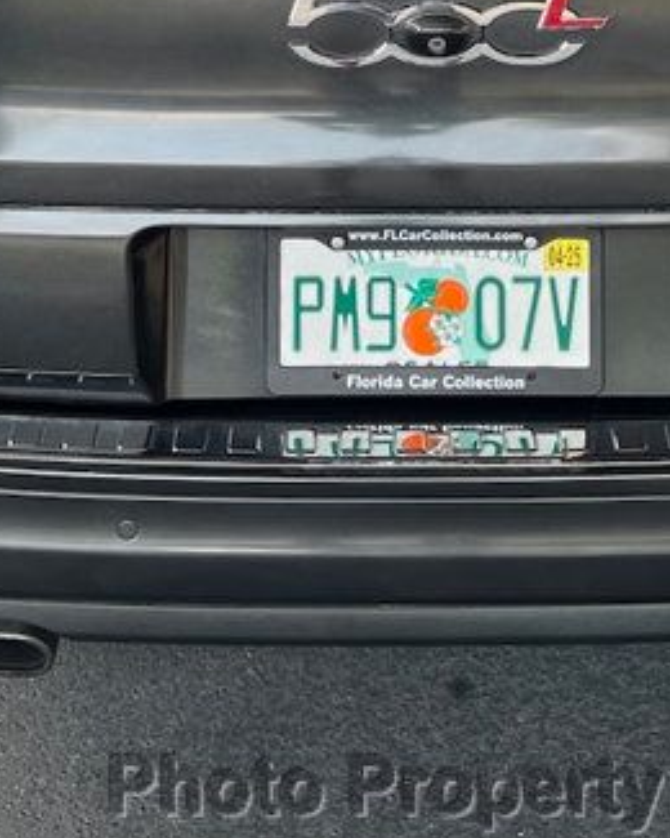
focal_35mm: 80
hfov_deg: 19.2
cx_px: 394
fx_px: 1983
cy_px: -116
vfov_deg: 22.3
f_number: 1.5
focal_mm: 5.7
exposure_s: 1/391
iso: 50
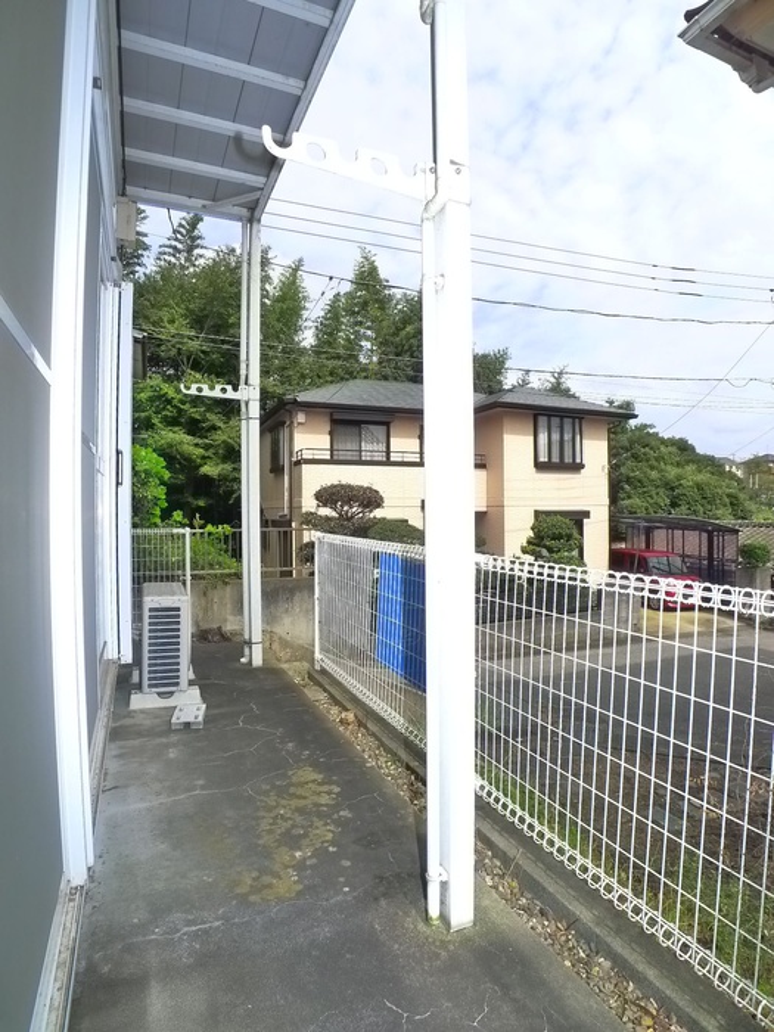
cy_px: 516
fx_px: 716
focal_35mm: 24
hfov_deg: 56.8
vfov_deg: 71.6
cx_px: 387
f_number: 4
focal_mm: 5.1
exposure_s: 1/640
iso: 400
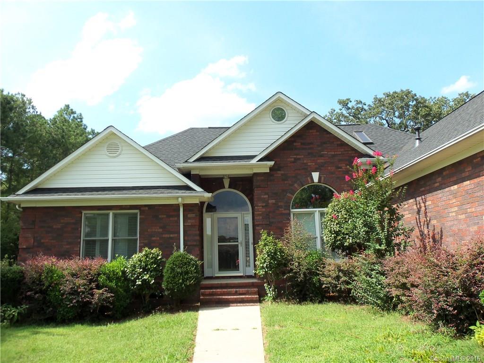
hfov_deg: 61.7
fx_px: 405
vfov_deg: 48.2
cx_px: 242
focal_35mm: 29
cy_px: 182
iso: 80
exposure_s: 1/320
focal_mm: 5.2
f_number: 3.4
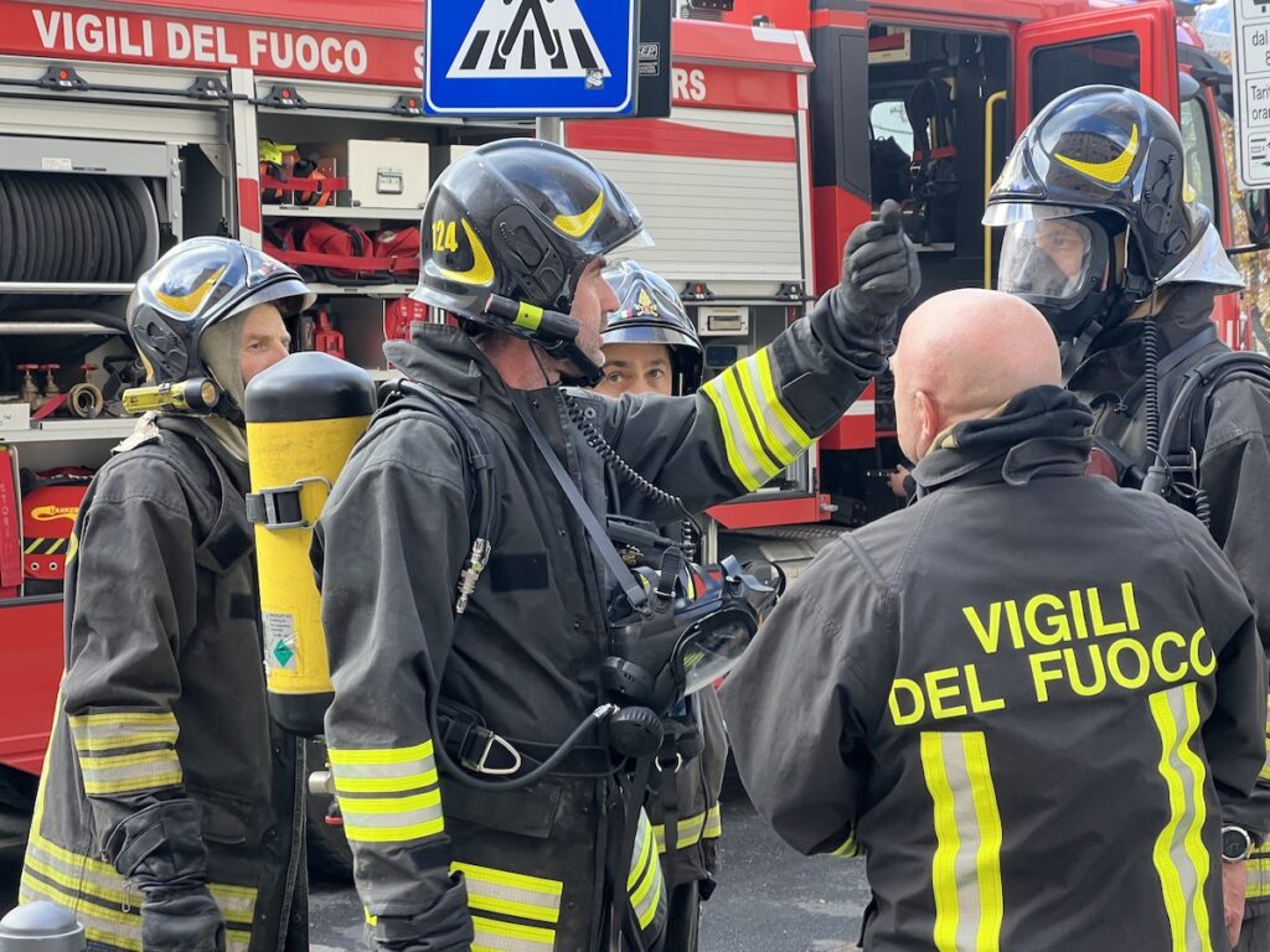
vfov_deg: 19.1
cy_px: 476
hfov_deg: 25.3
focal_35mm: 77
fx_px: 2825
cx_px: 635
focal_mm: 9
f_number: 2.8
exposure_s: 1/99
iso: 100
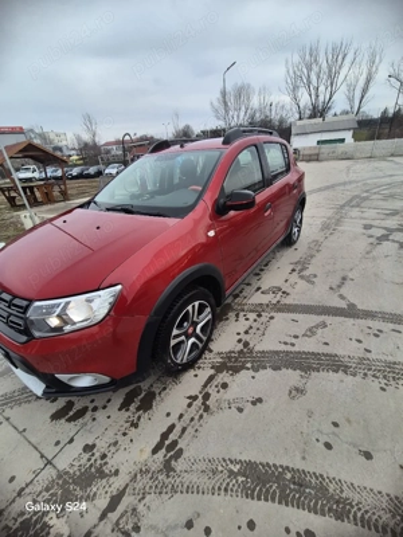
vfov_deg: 106.2
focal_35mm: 13
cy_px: 268
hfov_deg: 89.9
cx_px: 202
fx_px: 202
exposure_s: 1/323
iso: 50
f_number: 2.2
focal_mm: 2.2
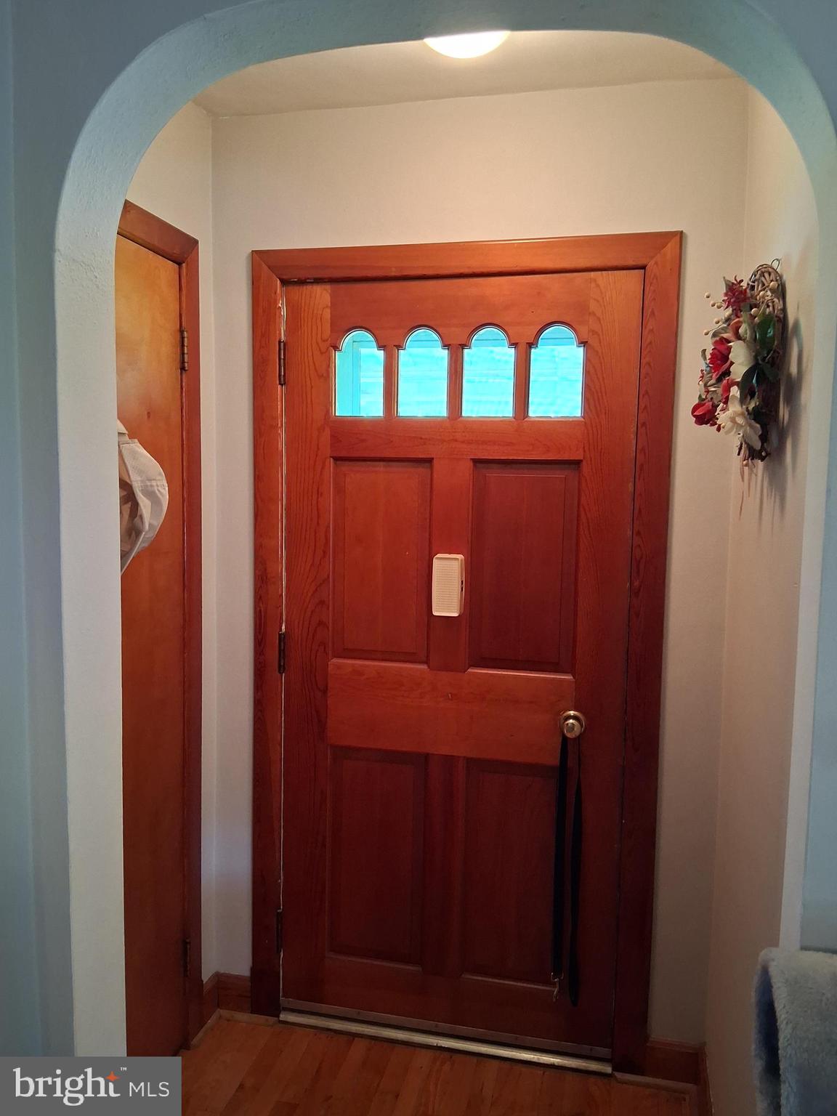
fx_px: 838
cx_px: 418
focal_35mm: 26
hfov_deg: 53.1
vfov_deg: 67.3
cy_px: 558
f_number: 1.8
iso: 400
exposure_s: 1/33
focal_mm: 3.98
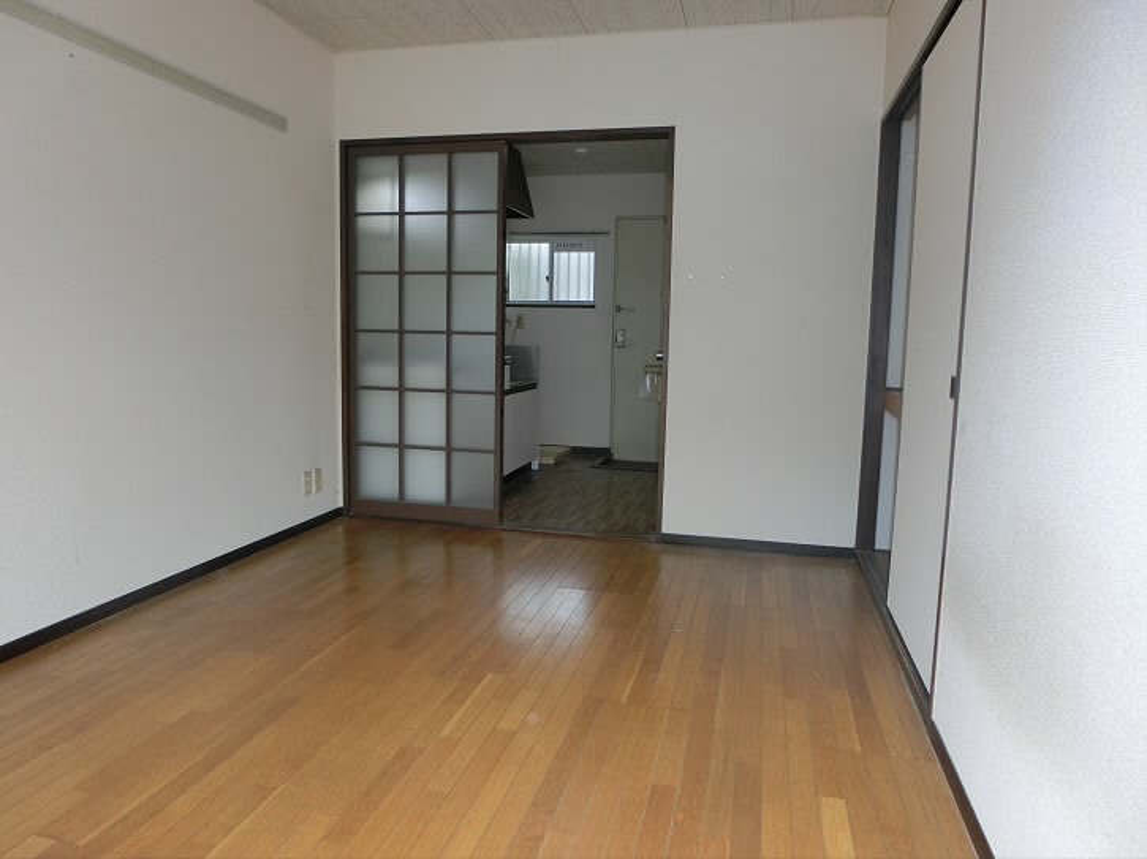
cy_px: 430
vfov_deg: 56.8
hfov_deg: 71.6
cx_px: 574
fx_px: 795
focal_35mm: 24
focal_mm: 4.24
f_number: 3
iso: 100
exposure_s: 1/125
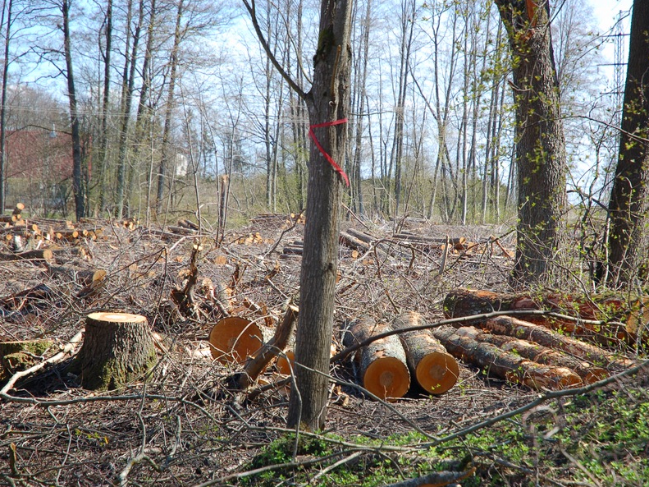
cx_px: 345
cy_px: 244
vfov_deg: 12.9
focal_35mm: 115
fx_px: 2156
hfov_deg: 17.1
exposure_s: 1/320
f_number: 4.5
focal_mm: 70
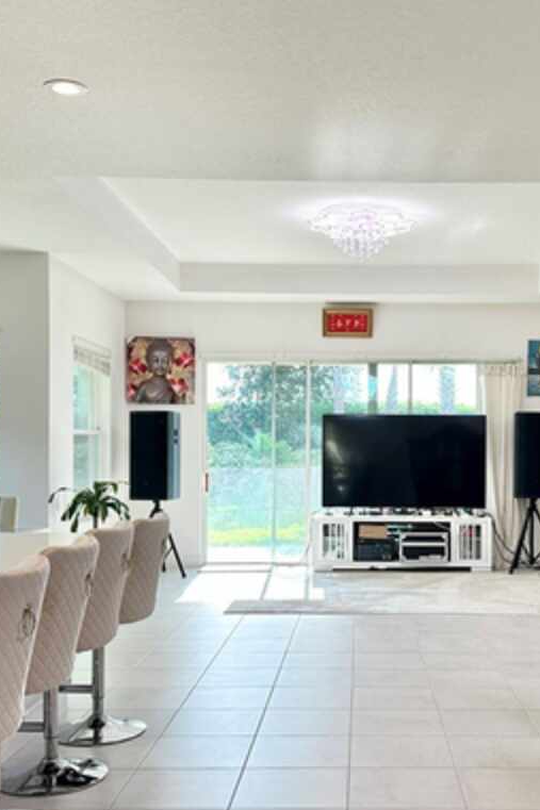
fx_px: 945
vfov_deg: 46.3
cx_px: 367
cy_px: 451
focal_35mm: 42
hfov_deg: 31.6
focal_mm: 6.86
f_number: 1.78
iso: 64
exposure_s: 1/234
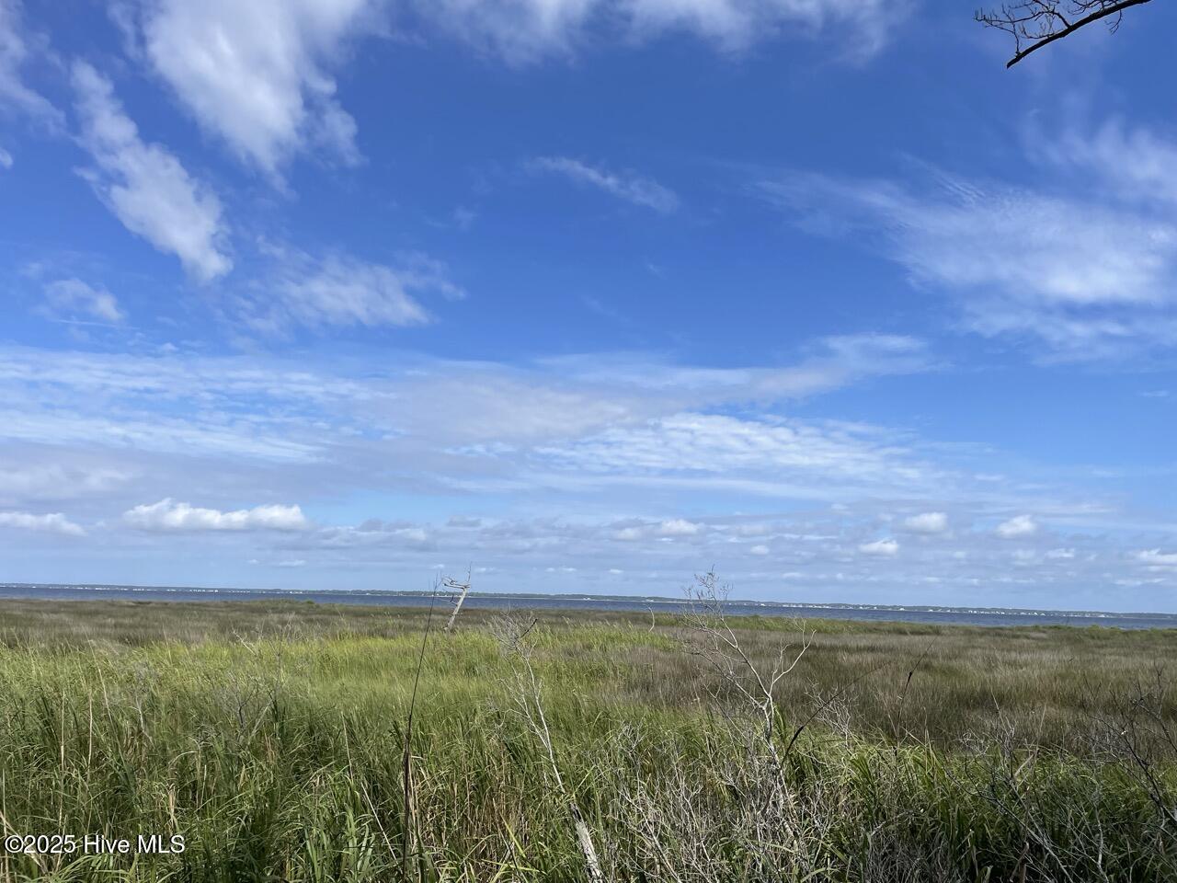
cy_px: 442
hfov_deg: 67.3
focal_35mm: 26
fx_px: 884
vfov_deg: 53.1
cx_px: 588
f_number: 1.6
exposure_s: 1/4464
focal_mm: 4.2
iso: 32
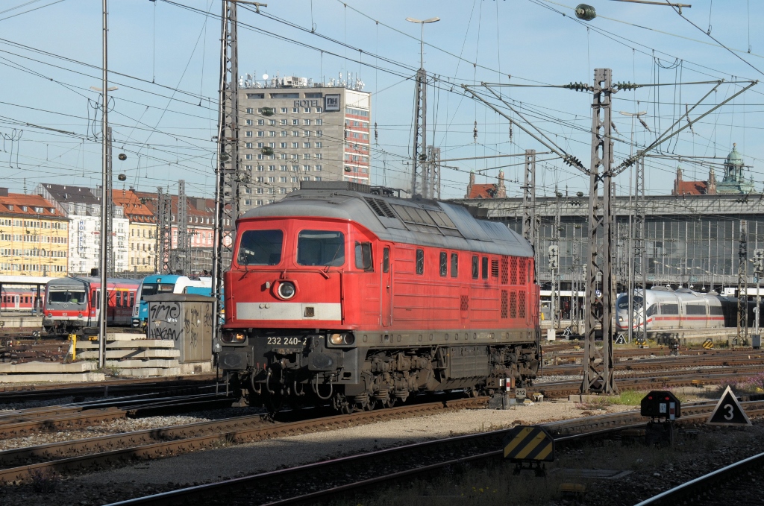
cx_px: 382
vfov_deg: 11.7
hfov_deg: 17.5
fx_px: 2479
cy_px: 253
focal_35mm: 117
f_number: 11
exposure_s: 1/400
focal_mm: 78
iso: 320
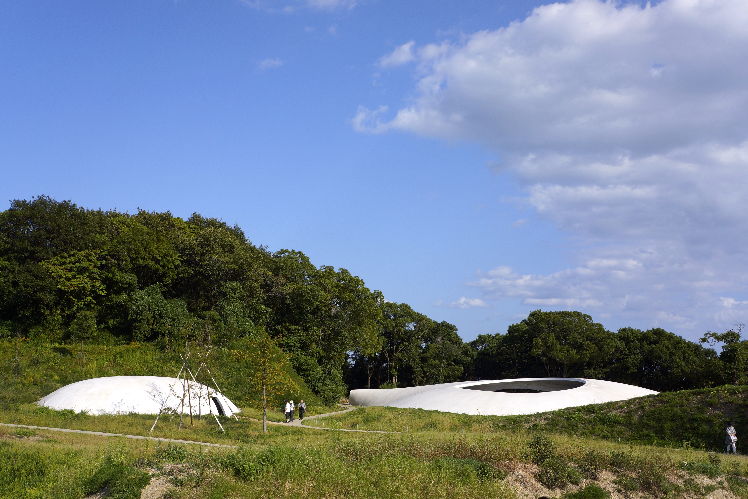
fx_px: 935
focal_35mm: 45
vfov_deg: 29.9
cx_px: 374
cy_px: 250
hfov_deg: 43.6
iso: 100
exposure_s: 1/500
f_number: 8
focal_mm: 30
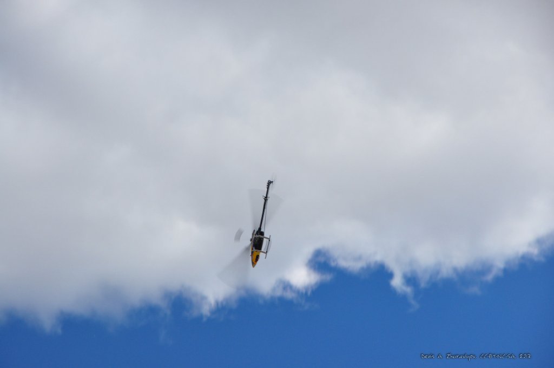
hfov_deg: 11.0
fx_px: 2882
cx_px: 277
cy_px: 184
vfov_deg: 7.3
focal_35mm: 188
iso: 200
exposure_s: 1/320
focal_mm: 125
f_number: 8
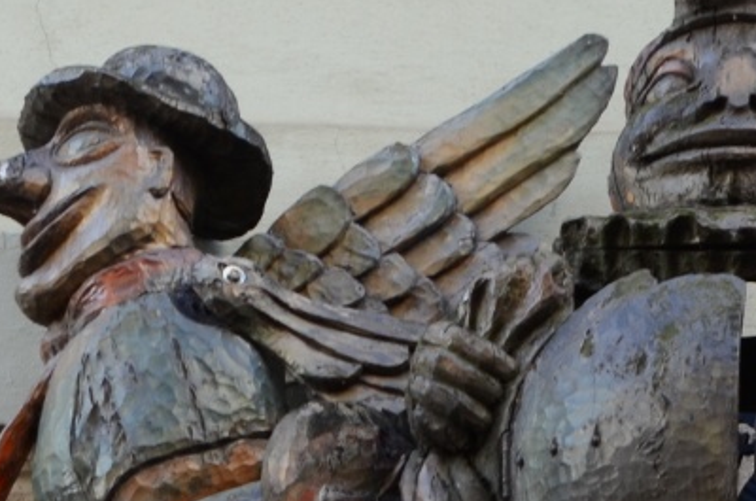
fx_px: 5030
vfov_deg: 5.7
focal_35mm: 240
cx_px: 575
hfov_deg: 8.6
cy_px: 585
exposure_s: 1/30
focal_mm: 40
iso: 200
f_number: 7.1
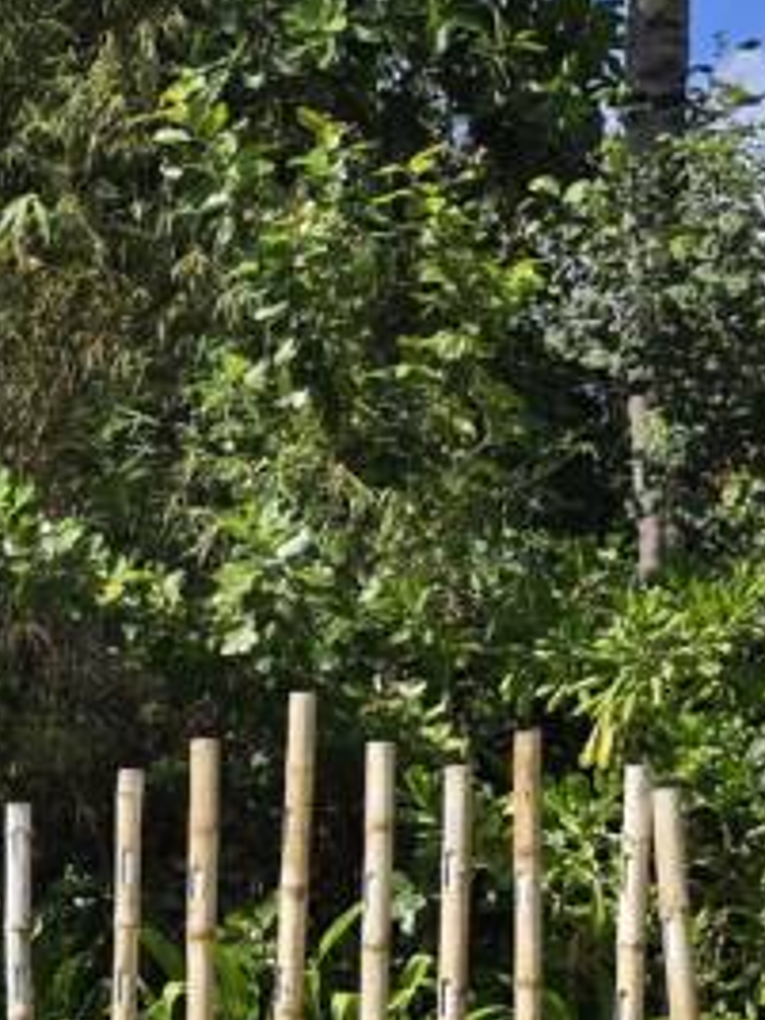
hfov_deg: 15.7
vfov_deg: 21.8
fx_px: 2593
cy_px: 883
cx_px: -304
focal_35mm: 88
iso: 12
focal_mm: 6.3
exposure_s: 1/679
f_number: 1.7
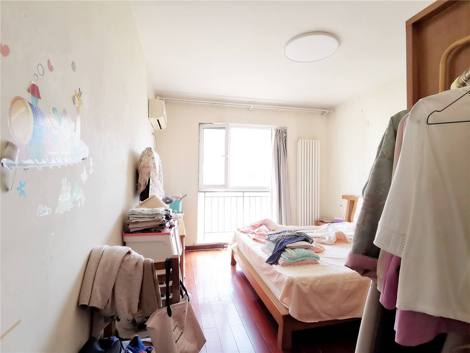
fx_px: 231
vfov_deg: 74.7
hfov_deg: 91.0
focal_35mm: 17
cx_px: 235
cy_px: 176
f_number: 2.2
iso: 200
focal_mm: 2.26
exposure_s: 1/100
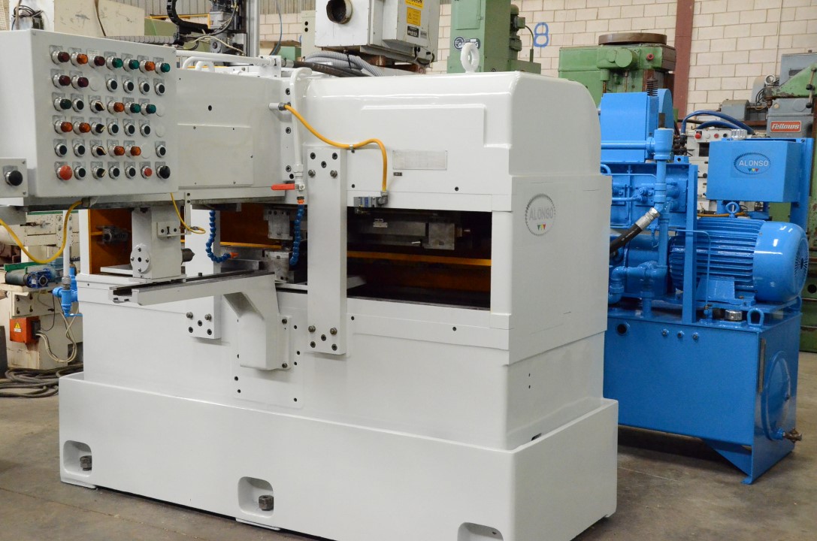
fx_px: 1087
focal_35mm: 48
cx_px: 408
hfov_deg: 41.2
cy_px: 270
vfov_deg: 28.0
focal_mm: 32
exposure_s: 1/250
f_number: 8
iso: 6400
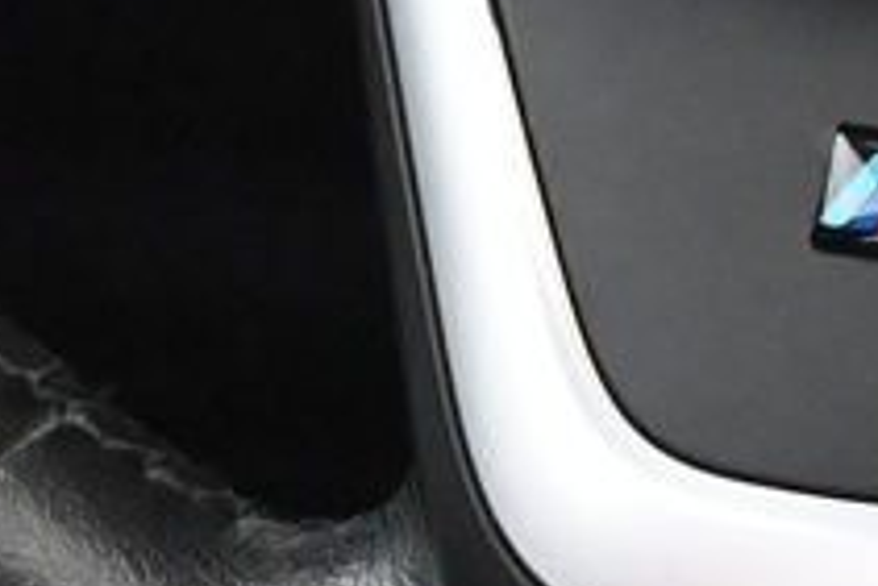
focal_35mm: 338
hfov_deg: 6.1
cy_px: -1164
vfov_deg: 4.0
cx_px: 1007
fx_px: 8249
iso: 11400
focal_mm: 44
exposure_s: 1/60
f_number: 6
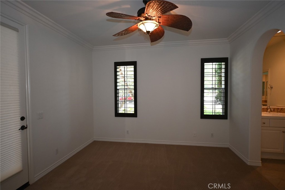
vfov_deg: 67.4
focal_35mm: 18
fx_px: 143
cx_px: 142
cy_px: 95
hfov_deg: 90.0
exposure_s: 1/60
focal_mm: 12
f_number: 4
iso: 500
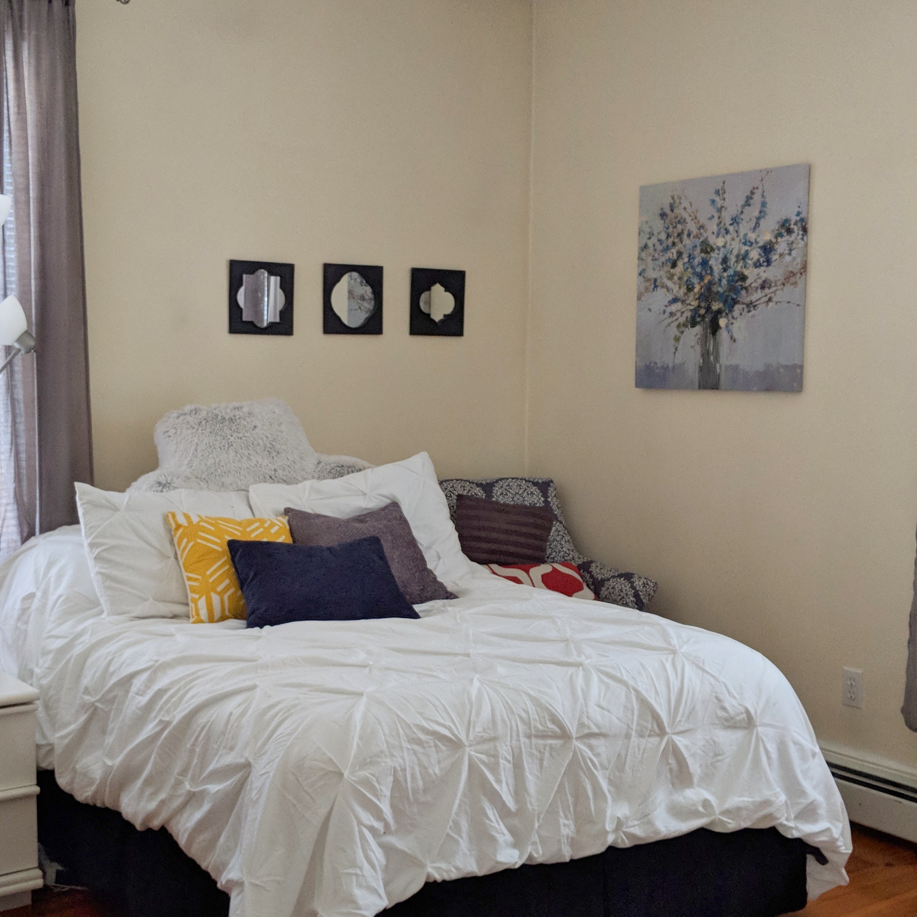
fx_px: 1349
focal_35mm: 45
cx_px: 397
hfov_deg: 37.5
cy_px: 504
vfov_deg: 37.5
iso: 106
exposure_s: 1/120
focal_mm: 4.44
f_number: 1.8
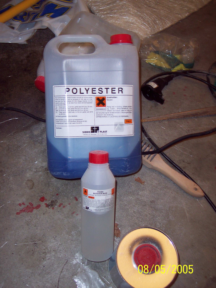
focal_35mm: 38
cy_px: 144
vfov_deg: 49.0
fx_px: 316
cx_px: 108
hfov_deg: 37.7
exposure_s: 1/30
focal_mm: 8
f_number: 2.8
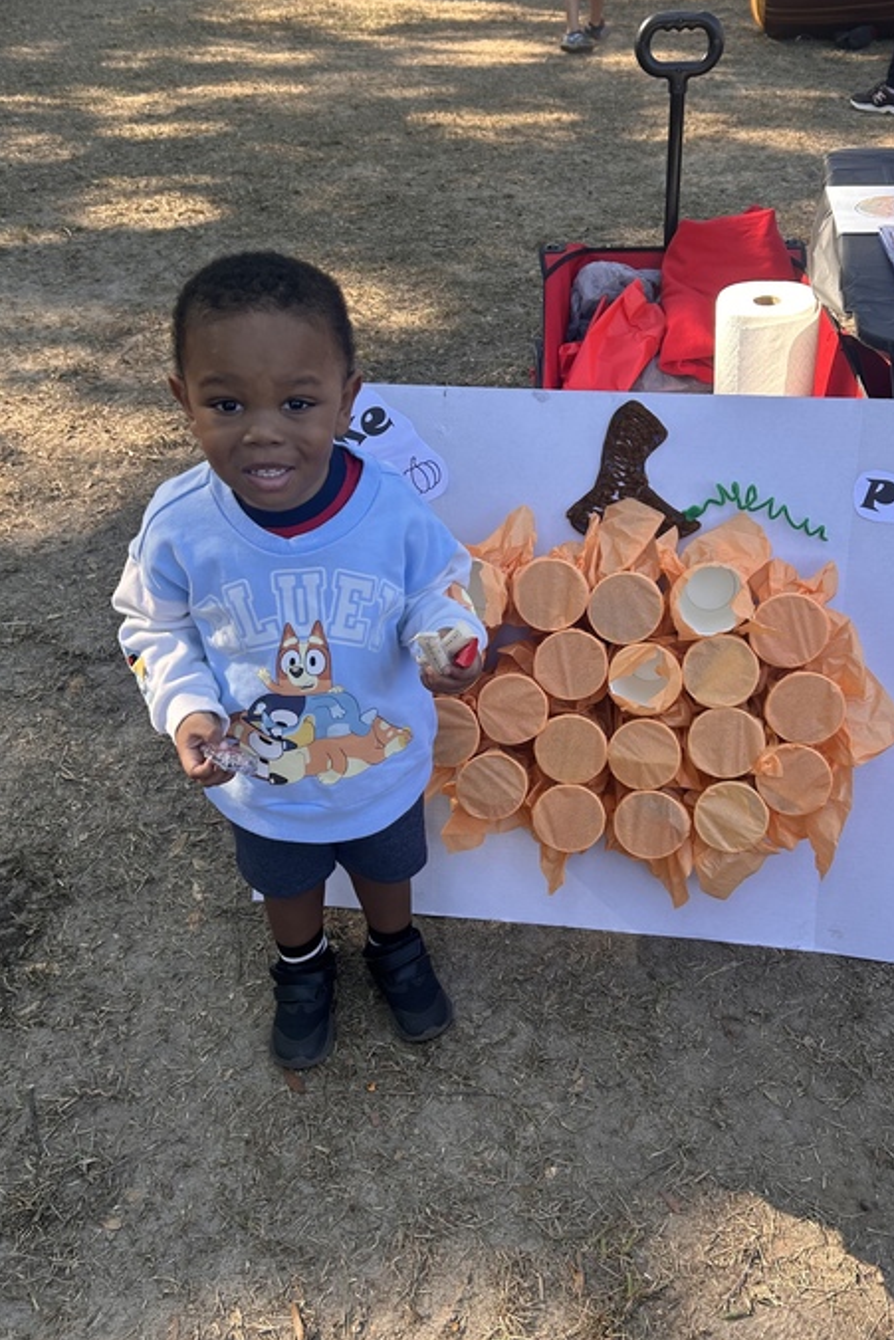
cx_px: 498
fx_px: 1191
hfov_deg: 41.1
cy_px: 652
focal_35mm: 32
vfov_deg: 58.7
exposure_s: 1/377
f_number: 1.5
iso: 50
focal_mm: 5.7
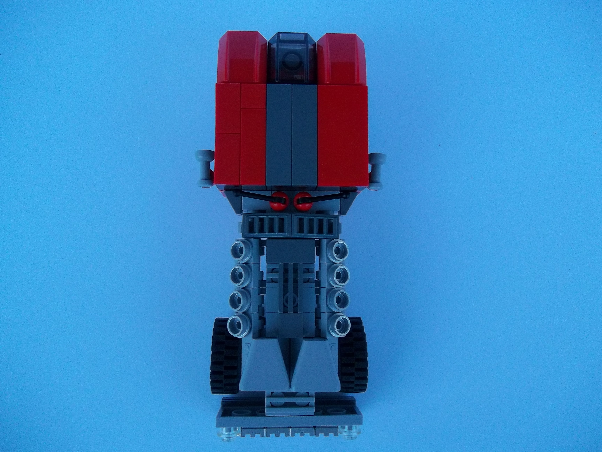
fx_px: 557
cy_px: 226
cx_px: 301
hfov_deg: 56.8
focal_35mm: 32
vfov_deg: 44.2
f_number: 2.9
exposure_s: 1/25
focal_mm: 5.7
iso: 160
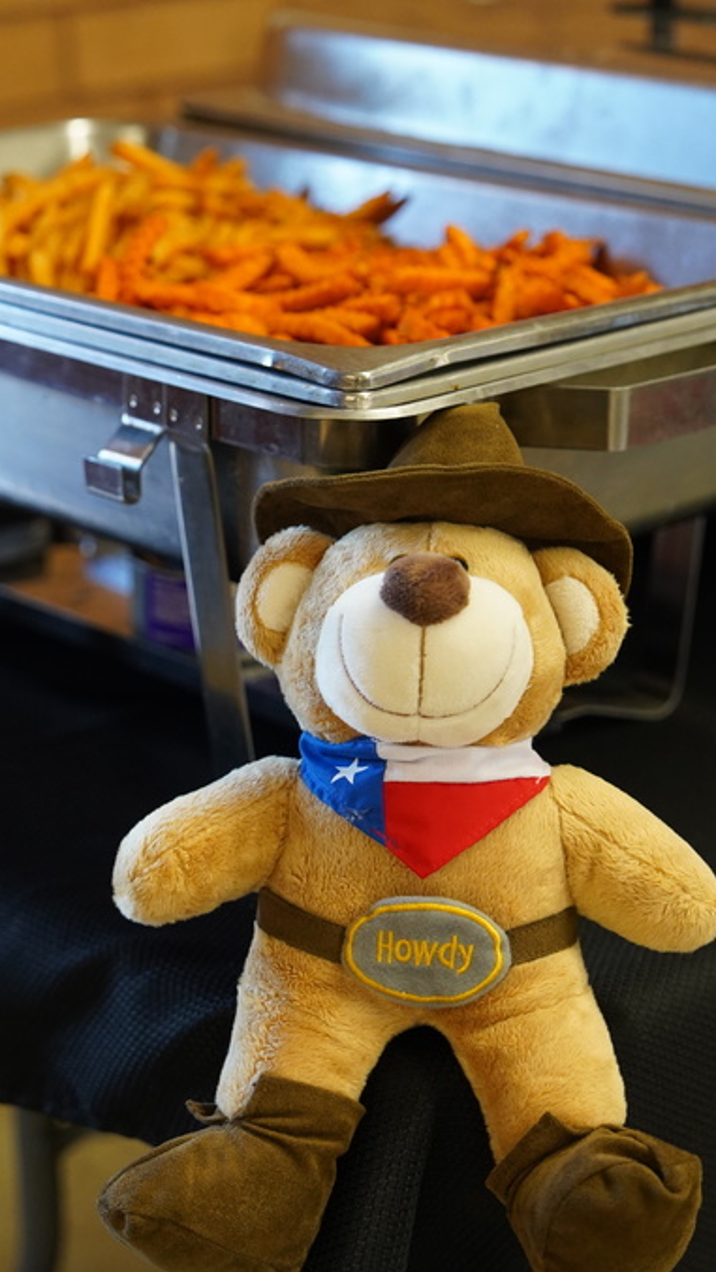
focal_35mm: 84
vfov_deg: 25.3
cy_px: 632
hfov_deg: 14.4
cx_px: 318
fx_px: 2834
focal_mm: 53
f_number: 2.8
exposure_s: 1/160
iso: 2500
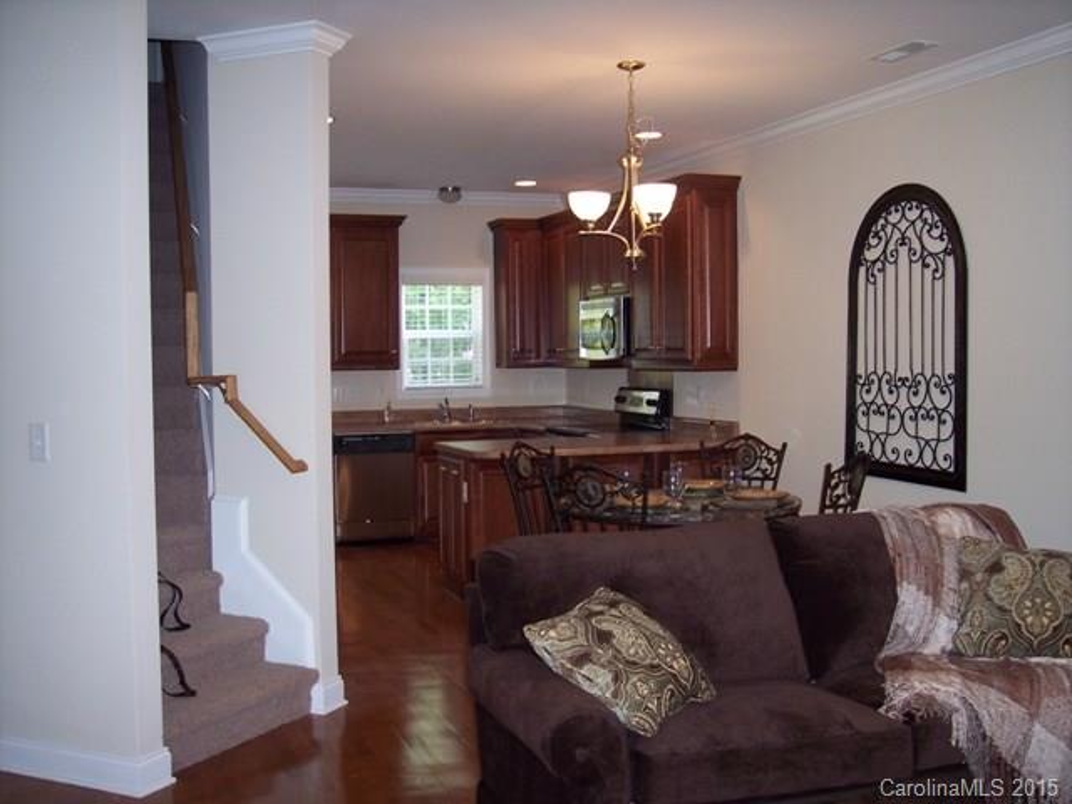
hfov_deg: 47.9
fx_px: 1208
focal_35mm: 39
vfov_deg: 36.8
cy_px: 402
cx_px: 536
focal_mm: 8
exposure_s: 1/60
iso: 140
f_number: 2.8
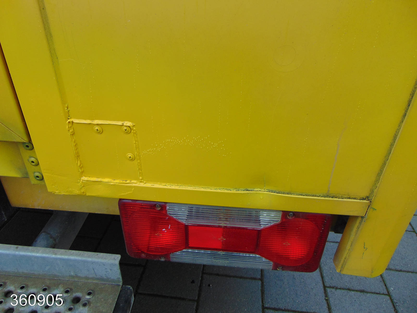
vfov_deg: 54.9
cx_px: 208
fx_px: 301
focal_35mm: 25
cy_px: 156
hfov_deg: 69.4
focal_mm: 4.5
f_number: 3
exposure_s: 1/30
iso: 160
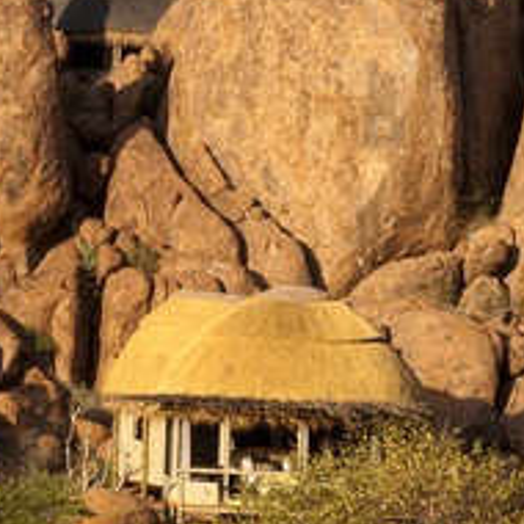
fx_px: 10087
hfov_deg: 3.0
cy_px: 34
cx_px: -458
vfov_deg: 3.0
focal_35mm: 589
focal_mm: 155
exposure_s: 1/100
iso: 500
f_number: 13
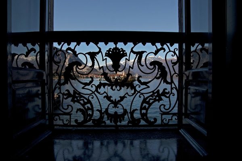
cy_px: 80
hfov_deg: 67.5
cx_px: 121
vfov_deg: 47.8
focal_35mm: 27
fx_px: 181
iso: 400
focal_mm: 18
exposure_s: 1/60
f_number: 22
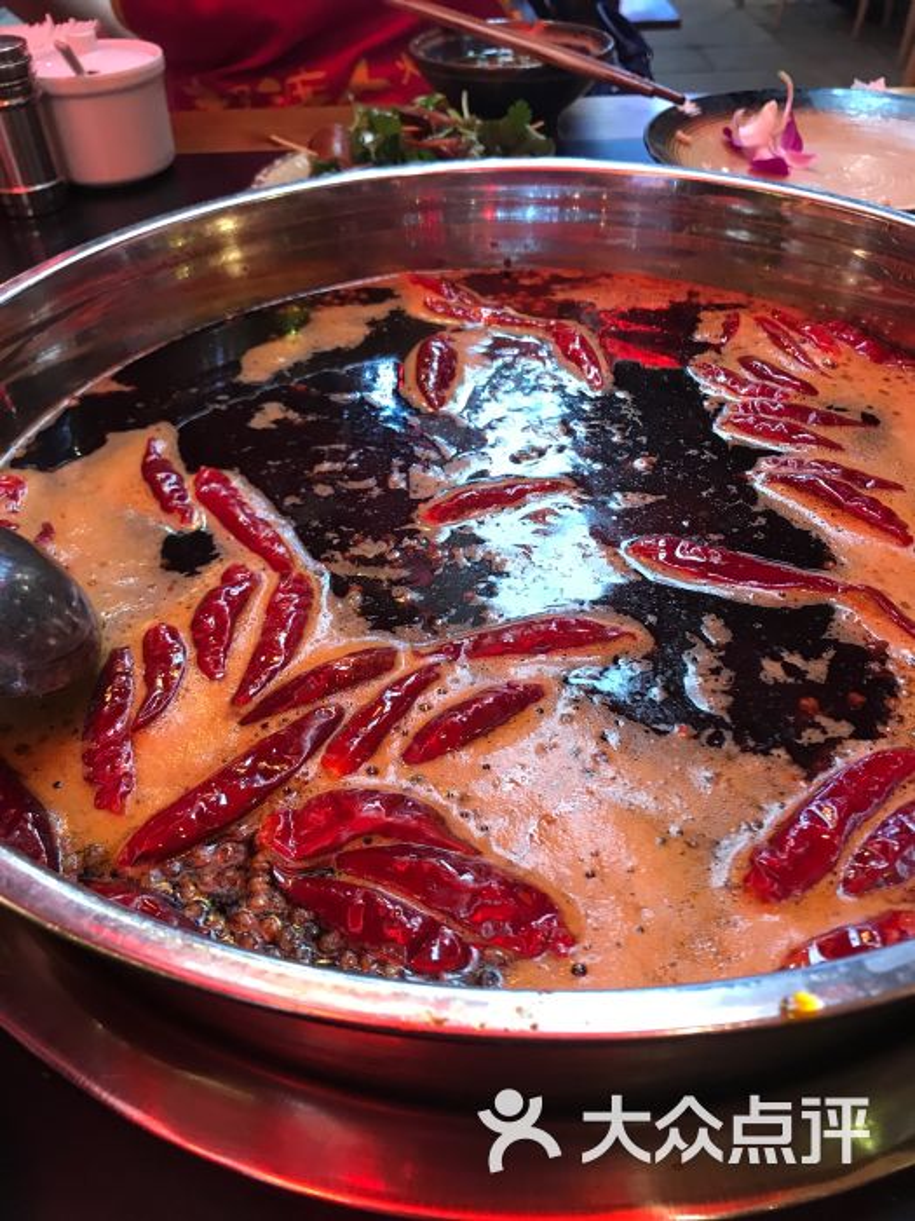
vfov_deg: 63.4
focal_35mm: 28
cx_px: 458
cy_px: 610
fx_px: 987
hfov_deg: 49.7
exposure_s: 1/17
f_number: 1.8
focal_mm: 3.99
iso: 50
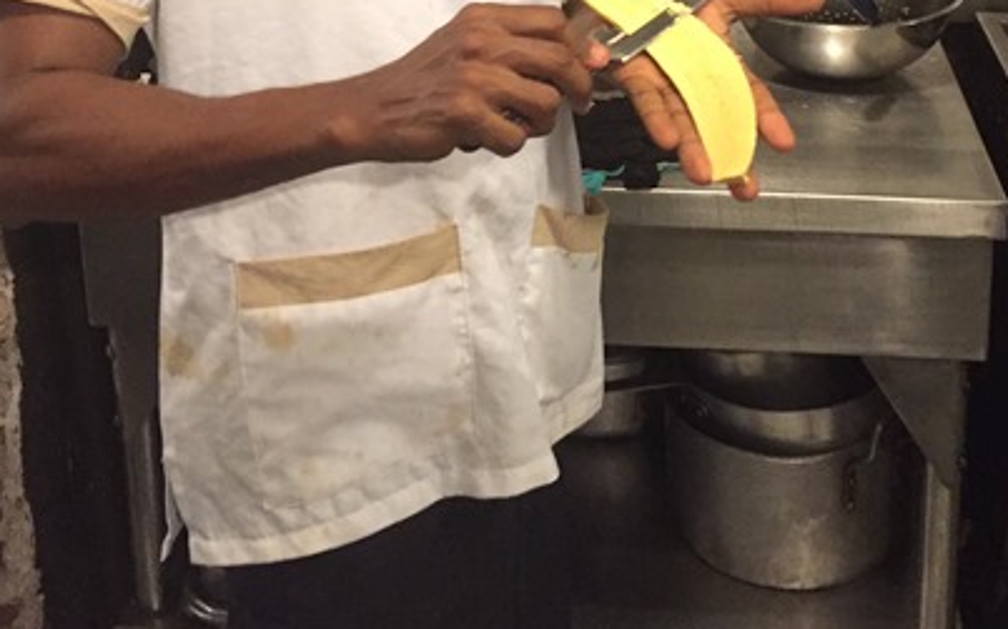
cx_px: 569
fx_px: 1346
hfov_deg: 41.0
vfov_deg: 24.3
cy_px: -85
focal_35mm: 49
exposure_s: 1/15
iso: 400
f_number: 2.2
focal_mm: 4.15
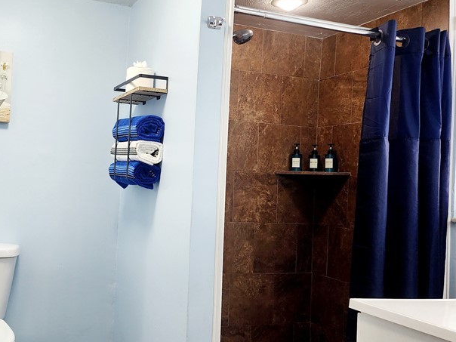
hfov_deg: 46.6
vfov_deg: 36.8
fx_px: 514
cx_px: 130
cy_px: 167
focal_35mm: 39
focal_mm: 6.4
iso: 80
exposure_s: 1/120
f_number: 1.8
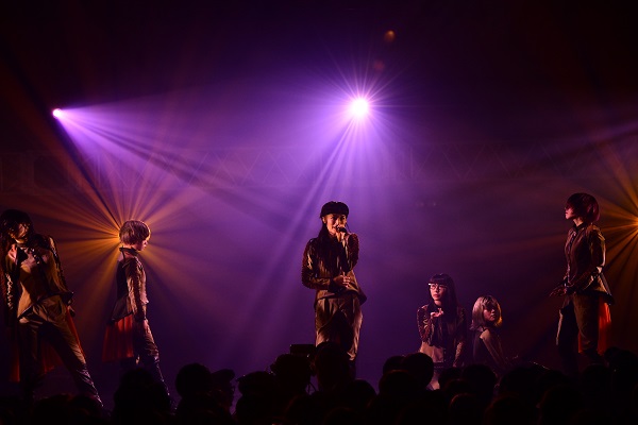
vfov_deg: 9.5
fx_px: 2570
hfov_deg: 14.2
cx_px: 319
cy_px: 212
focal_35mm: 145
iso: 2000
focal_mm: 145
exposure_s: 1/160
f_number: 8
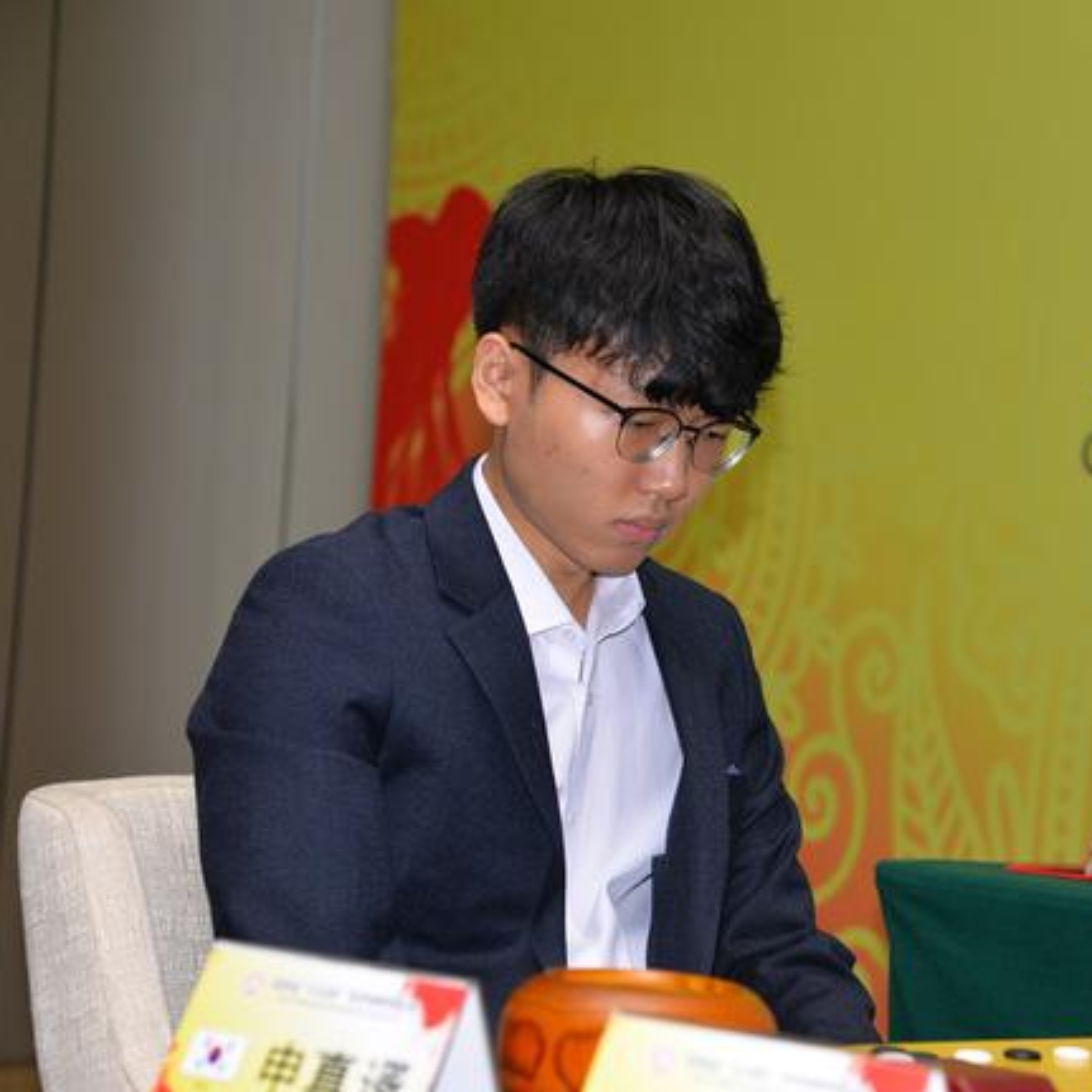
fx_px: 3569
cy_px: 546
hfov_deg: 17.4
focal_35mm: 100
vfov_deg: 17.4
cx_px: 687
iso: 1000
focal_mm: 78
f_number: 5
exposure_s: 1/125
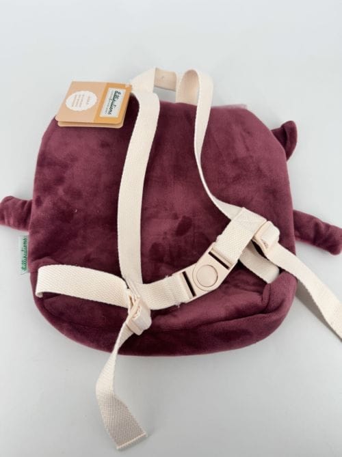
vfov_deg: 71.7
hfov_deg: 56.7
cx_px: 171
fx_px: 317
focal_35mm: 24
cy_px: 228
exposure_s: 1/980
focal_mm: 6.76
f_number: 1.78
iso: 80
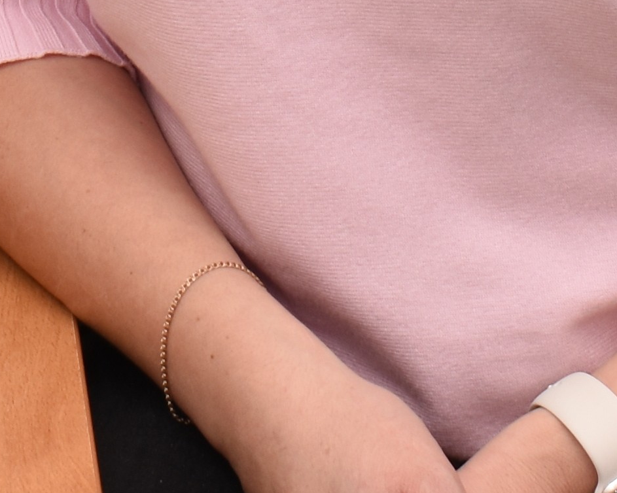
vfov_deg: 6.9
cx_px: 152
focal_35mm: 215
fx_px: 3925
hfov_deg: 9.0
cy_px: -592
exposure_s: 1/125
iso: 200
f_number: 5.6
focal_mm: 24
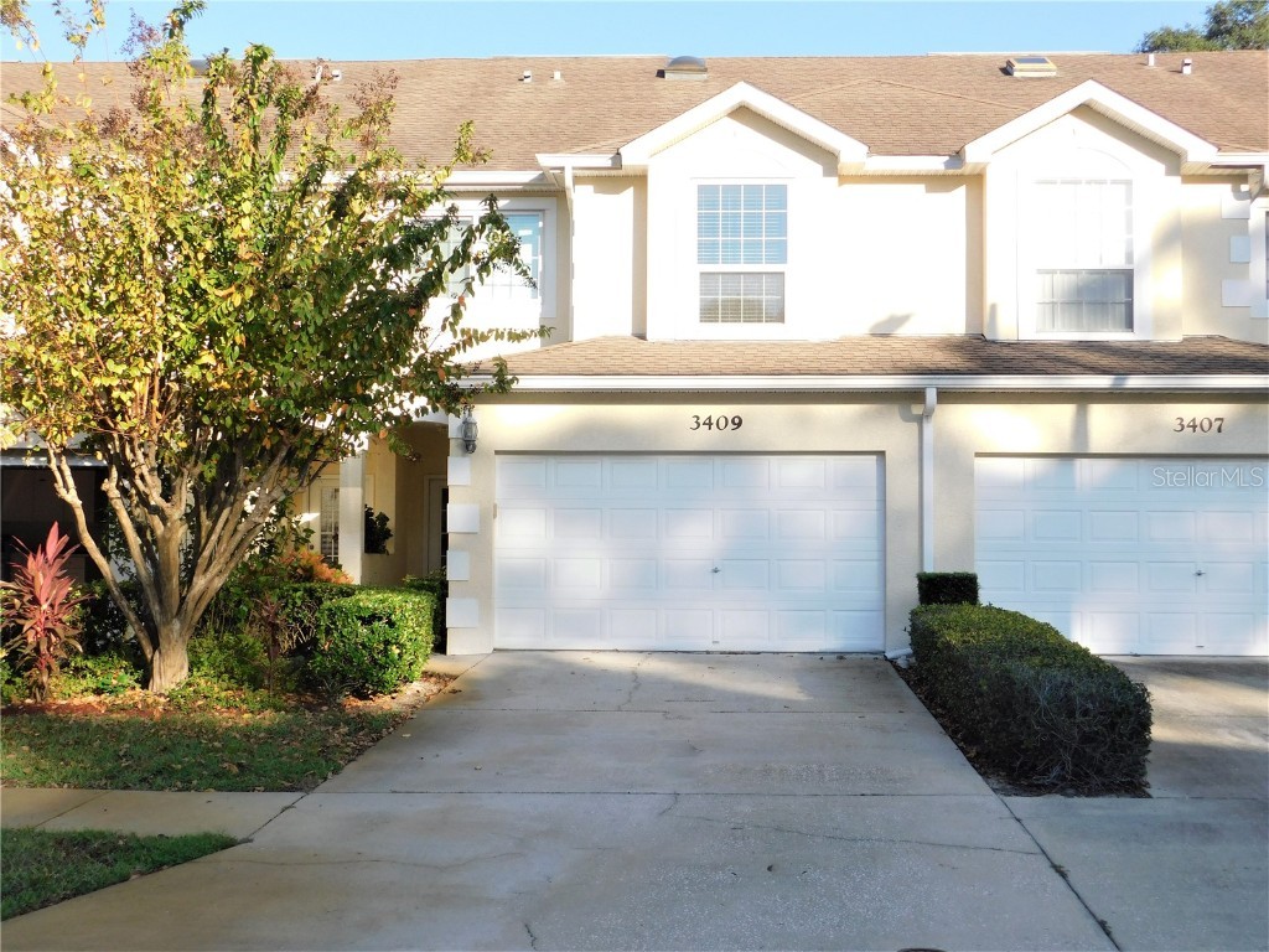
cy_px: 476
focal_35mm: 40
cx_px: 634
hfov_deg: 46.8
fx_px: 1466
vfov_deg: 36.0
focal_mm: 7.1
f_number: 3.6
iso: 125
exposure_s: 1/500
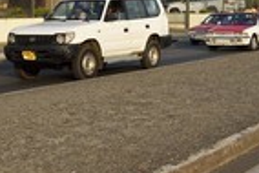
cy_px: -20
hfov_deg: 25.9
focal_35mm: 77
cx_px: 199
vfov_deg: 17.1
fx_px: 555
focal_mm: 26
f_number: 8
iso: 800
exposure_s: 1/1250
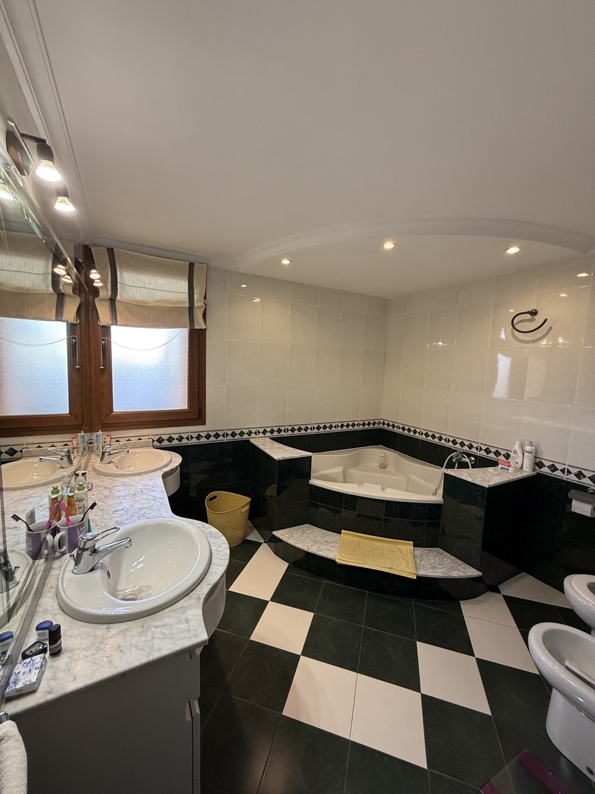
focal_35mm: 14
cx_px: 298
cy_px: 397
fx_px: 321
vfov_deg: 102.1
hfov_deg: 85.7
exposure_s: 1/100
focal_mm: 2.22
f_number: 2.2
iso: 250
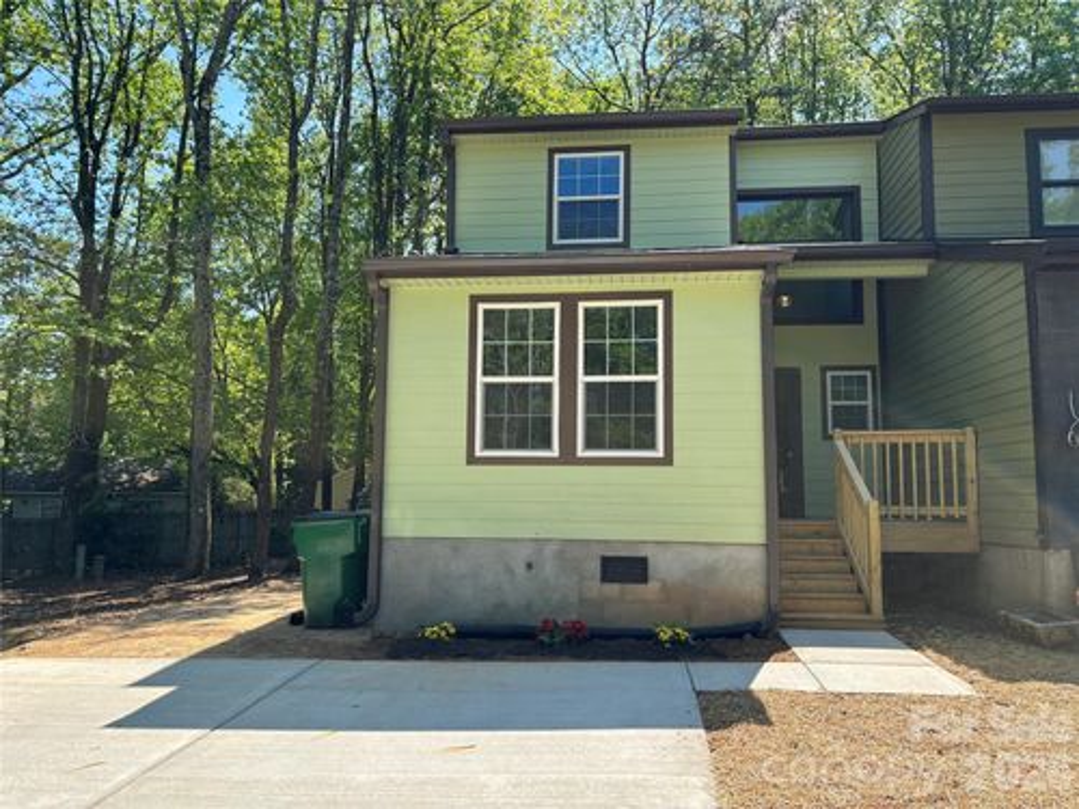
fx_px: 810
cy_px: 404
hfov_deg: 67.3
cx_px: 540
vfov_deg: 53.1
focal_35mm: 26
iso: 50
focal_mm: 5.96
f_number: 1.6
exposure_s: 1/1178
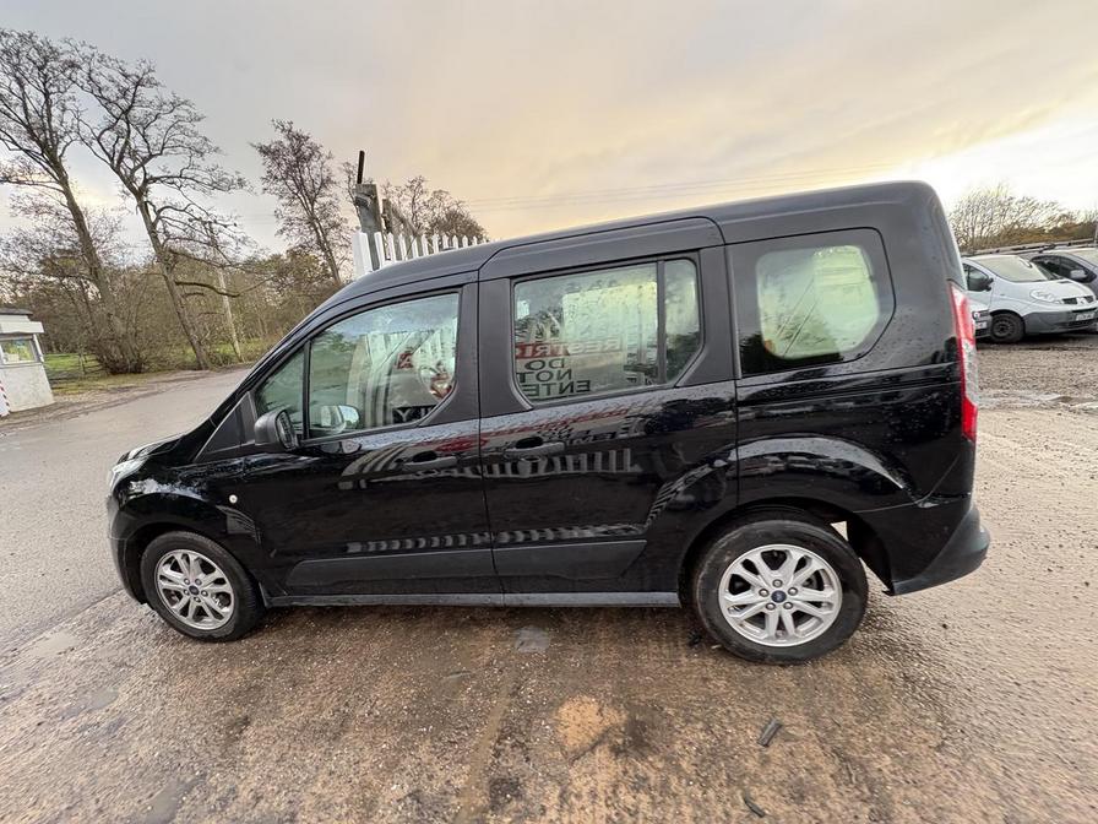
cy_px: 412
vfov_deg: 85.7
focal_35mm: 14
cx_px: 549
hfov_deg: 102.1
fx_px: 444
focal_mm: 2.22
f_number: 2.2
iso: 250
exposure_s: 1/81
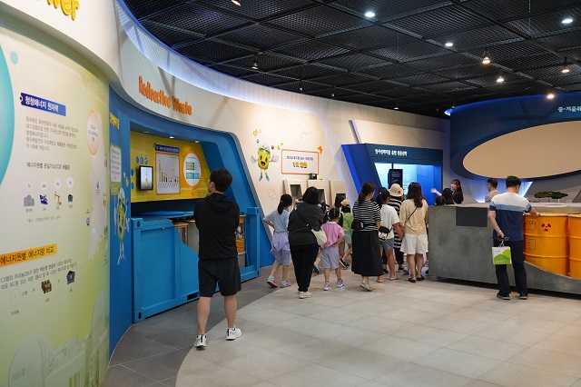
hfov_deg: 58.7
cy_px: 194
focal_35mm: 32
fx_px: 516
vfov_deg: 41.1
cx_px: 290
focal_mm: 32
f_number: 4
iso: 3200
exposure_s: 1/160
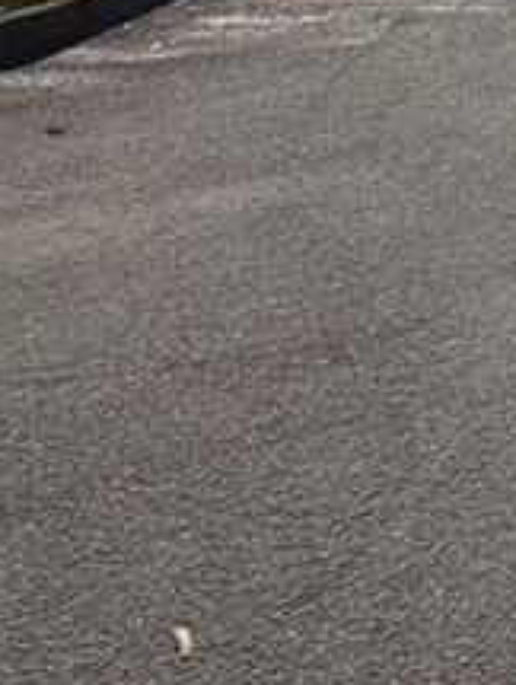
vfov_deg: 23.1
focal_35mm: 78
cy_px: -121
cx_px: 1379
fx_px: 1546
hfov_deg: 12.6
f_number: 2.2
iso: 32
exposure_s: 1/2320
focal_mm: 2.22
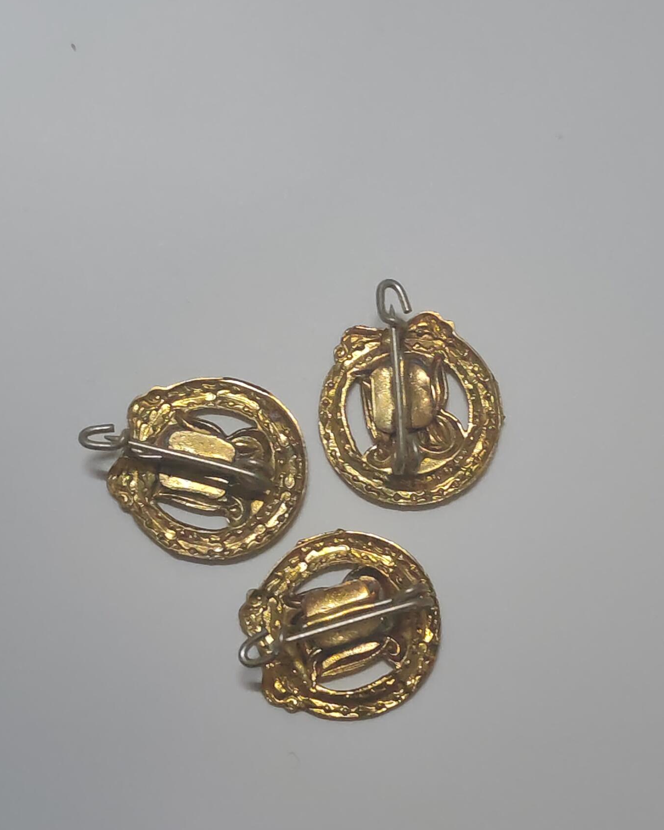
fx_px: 1744
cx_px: 332
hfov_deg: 21.6
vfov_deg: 26.8
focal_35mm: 71
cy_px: 439
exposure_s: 1/50
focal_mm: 5.52
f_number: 1.95
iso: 800
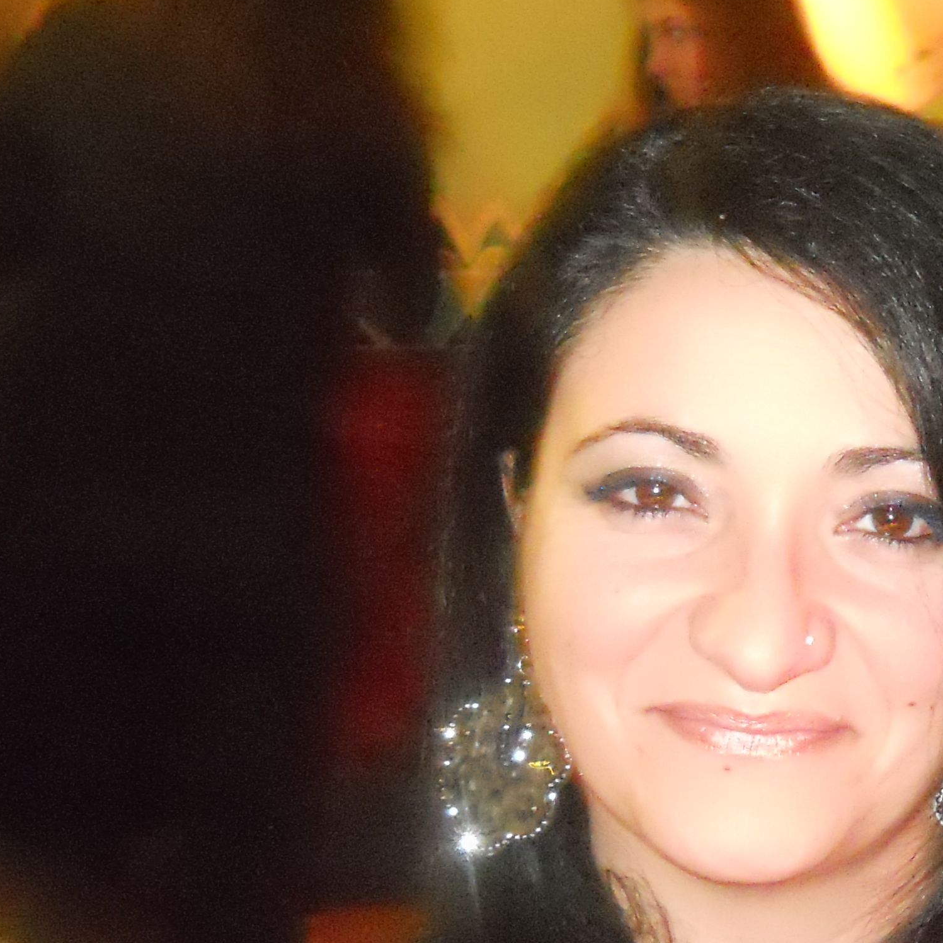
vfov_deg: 21.7
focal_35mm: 79
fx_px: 2435
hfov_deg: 21.1
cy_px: 701
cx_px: 951
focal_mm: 6.72
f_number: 3.1
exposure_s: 1
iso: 1600
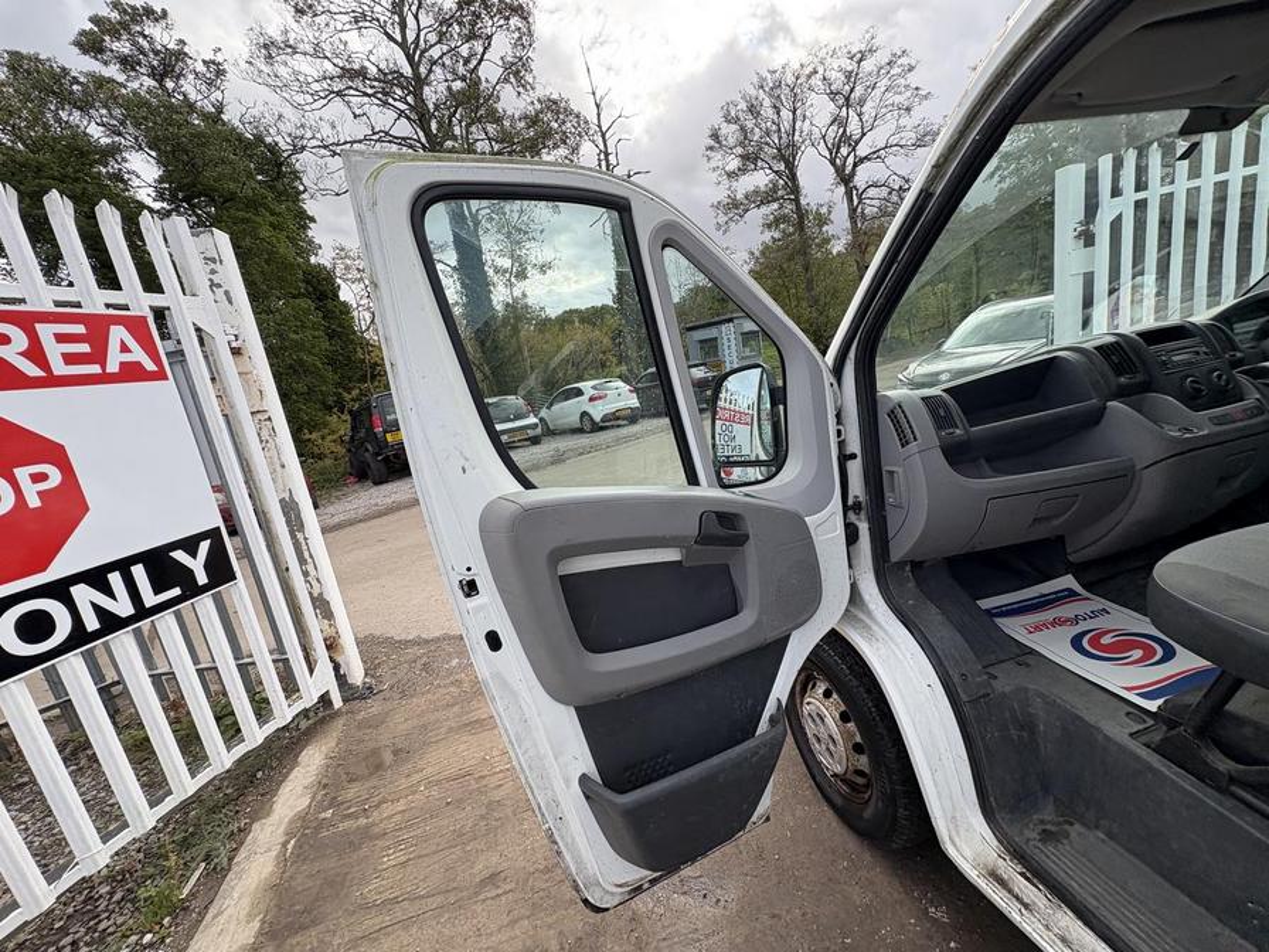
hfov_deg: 102.1
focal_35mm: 14
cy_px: 476
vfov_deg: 85.7
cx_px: 634
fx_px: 513
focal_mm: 2.22
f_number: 2.2
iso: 40
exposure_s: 1/343
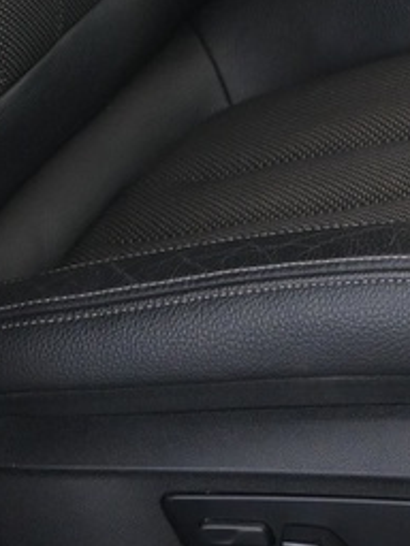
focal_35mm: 146
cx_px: 506
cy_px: -397
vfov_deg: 12.5
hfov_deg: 10.0
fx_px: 2306
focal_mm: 16
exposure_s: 1/25
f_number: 3.5
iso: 1100
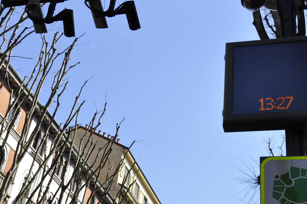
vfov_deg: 22.3
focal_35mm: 61
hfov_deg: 33.0
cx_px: 158
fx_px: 518
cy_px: 105
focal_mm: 25
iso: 200
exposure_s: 1/320
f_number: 9
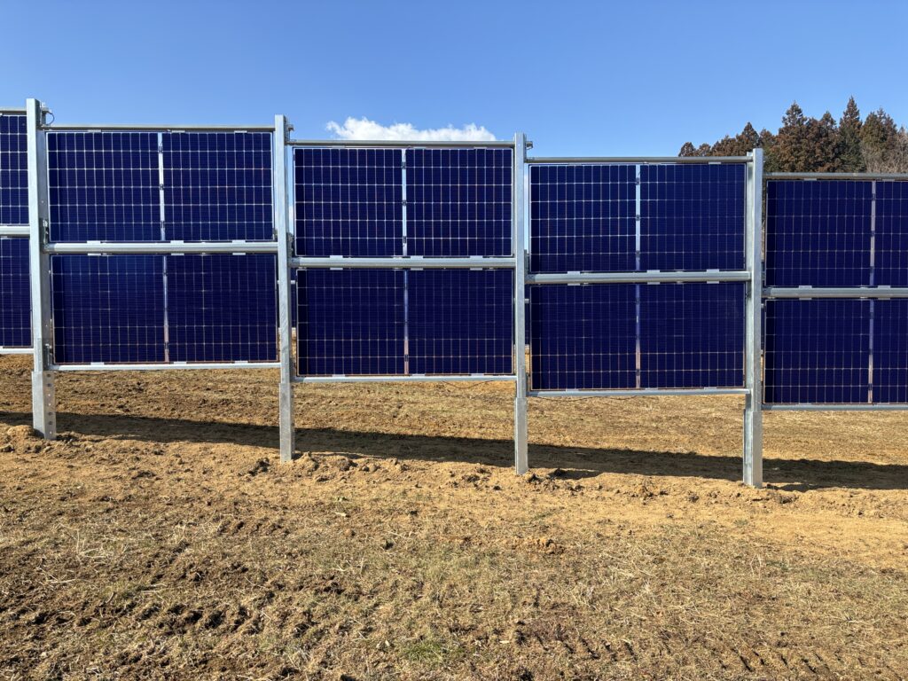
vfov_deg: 53.1
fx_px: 682
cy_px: 340
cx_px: 454
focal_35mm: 26
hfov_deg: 67.3
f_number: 1.6
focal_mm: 5.96
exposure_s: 1/1616
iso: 50
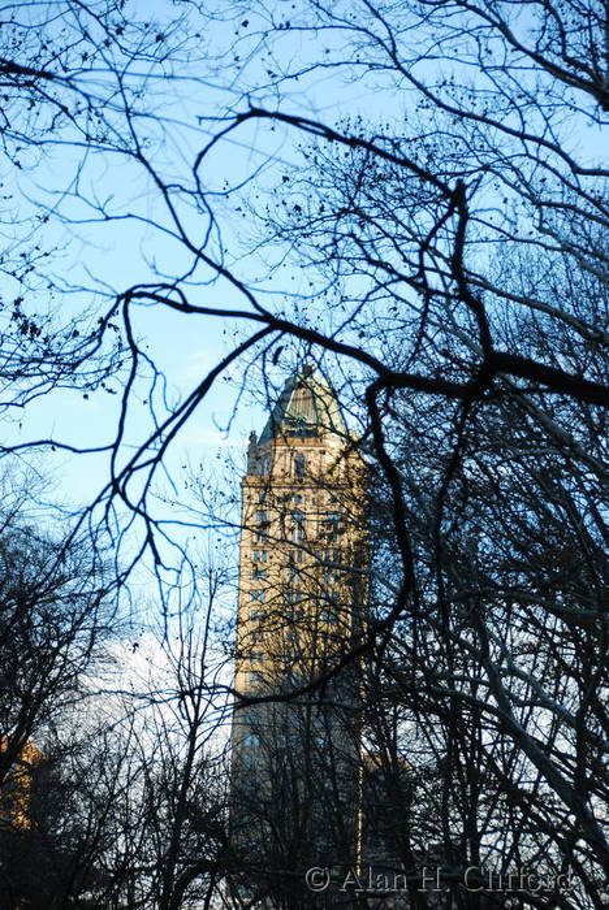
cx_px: 304
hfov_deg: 9.6
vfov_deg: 14.4
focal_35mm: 142
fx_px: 3609
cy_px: 455
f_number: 5.6
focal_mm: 95
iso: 100
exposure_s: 1/100
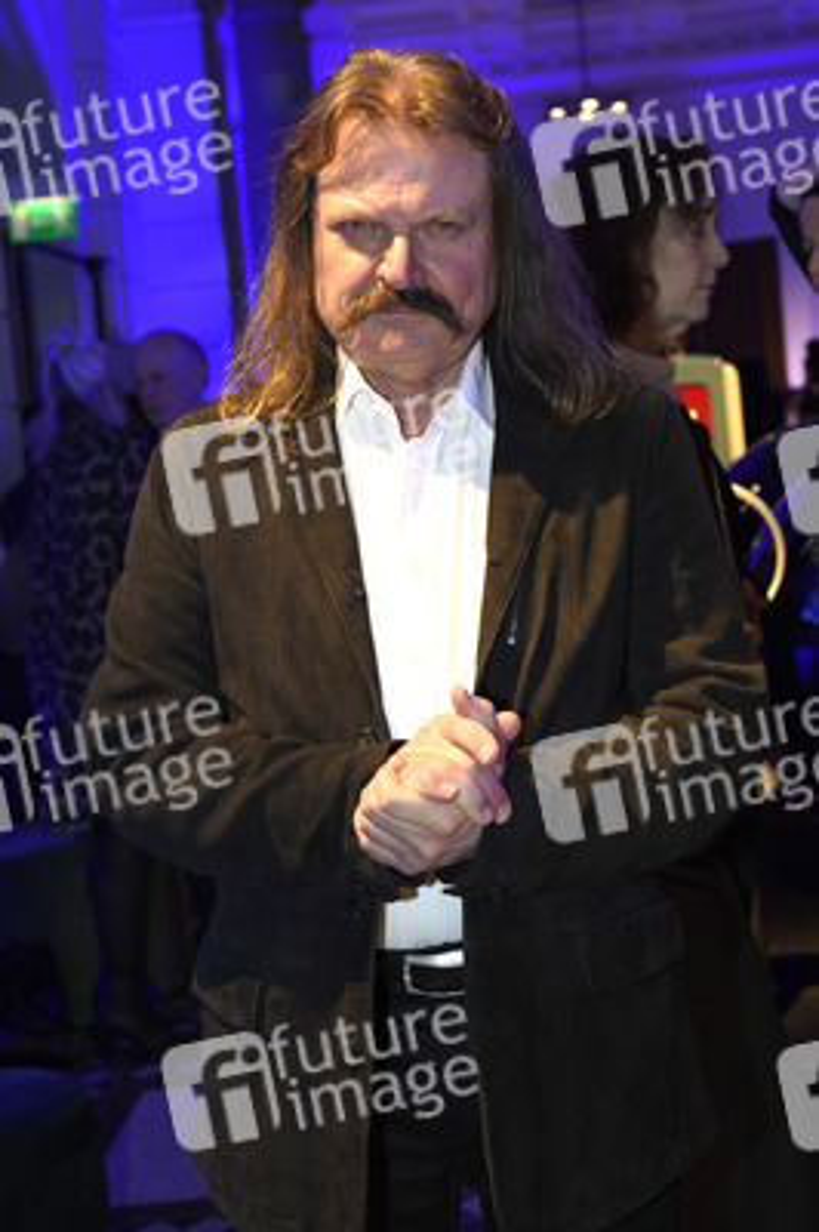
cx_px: 410
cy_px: 616
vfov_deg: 39.6
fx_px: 1709
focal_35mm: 50
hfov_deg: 26.9
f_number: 5.6
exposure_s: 1/60
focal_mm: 50
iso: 1000
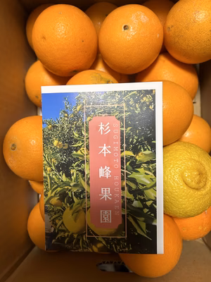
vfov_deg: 67.3
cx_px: 106
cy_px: 141
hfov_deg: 53.1
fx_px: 211
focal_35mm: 26
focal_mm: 5.7
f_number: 1.5
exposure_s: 1/59
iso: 200
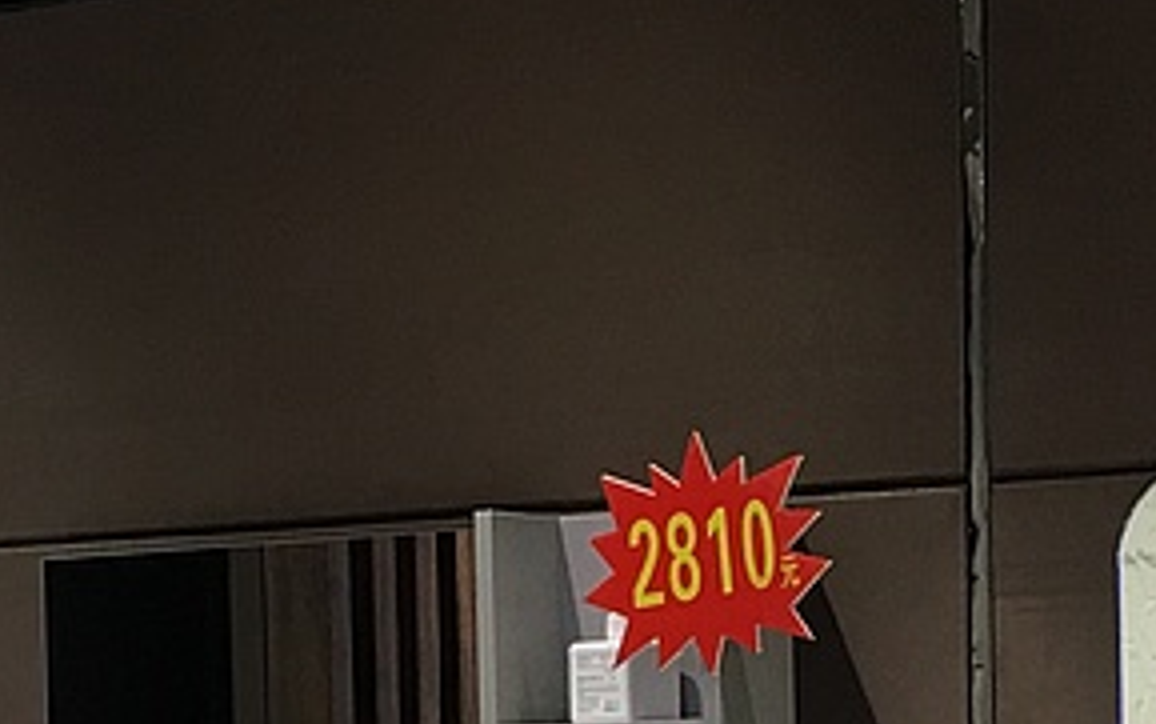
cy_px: 1044
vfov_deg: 9.4
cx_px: 716
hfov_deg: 15.3
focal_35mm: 136
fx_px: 4287
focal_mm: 4.15
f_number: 2.2
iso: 32
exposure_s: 1/17
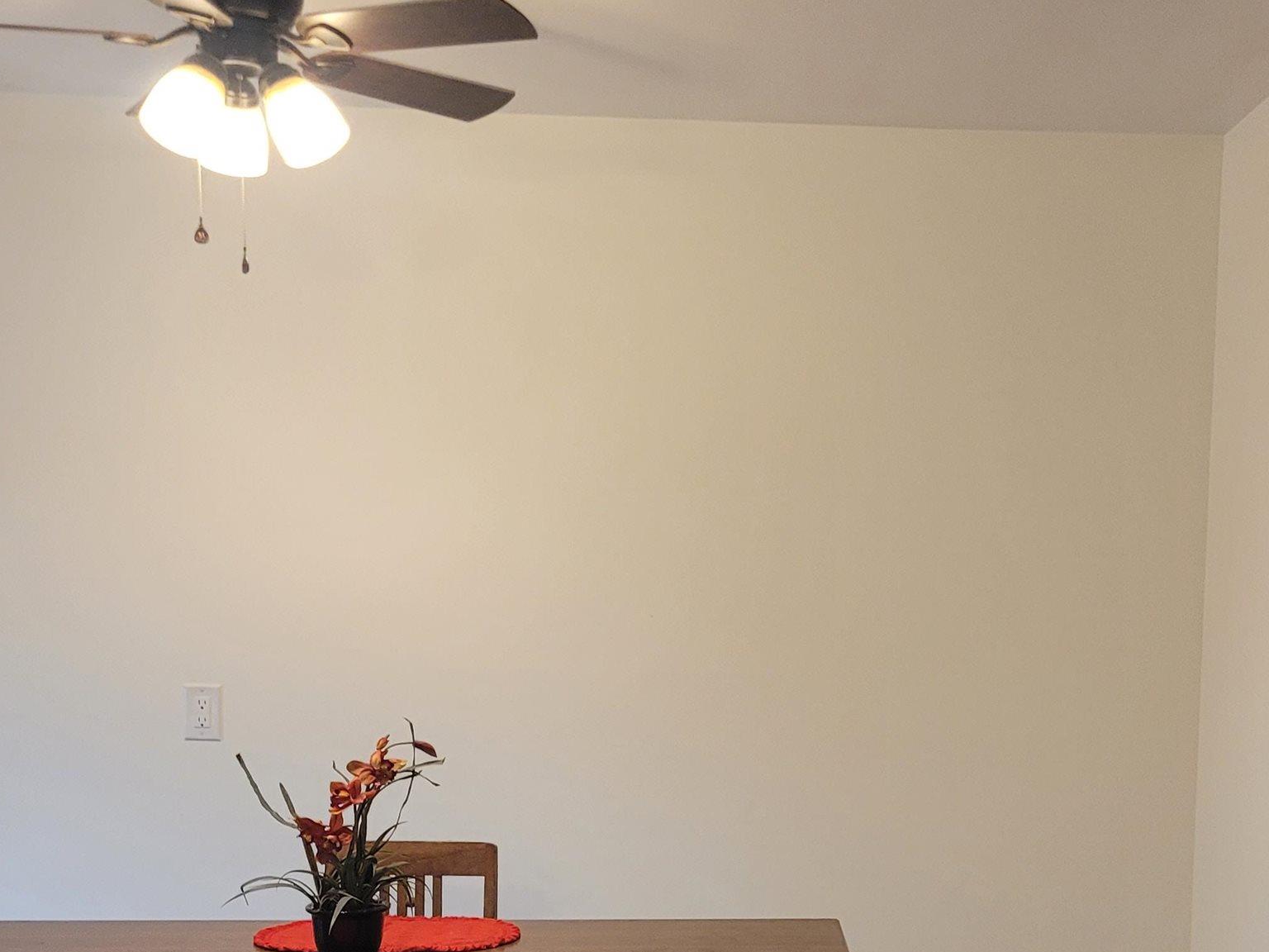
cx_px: 886
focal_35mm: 52
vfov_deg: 27.4
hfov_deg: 36.3
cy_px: 779
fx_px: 1906
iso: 200
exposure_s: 1/60
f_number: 1.8
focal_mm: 5.4
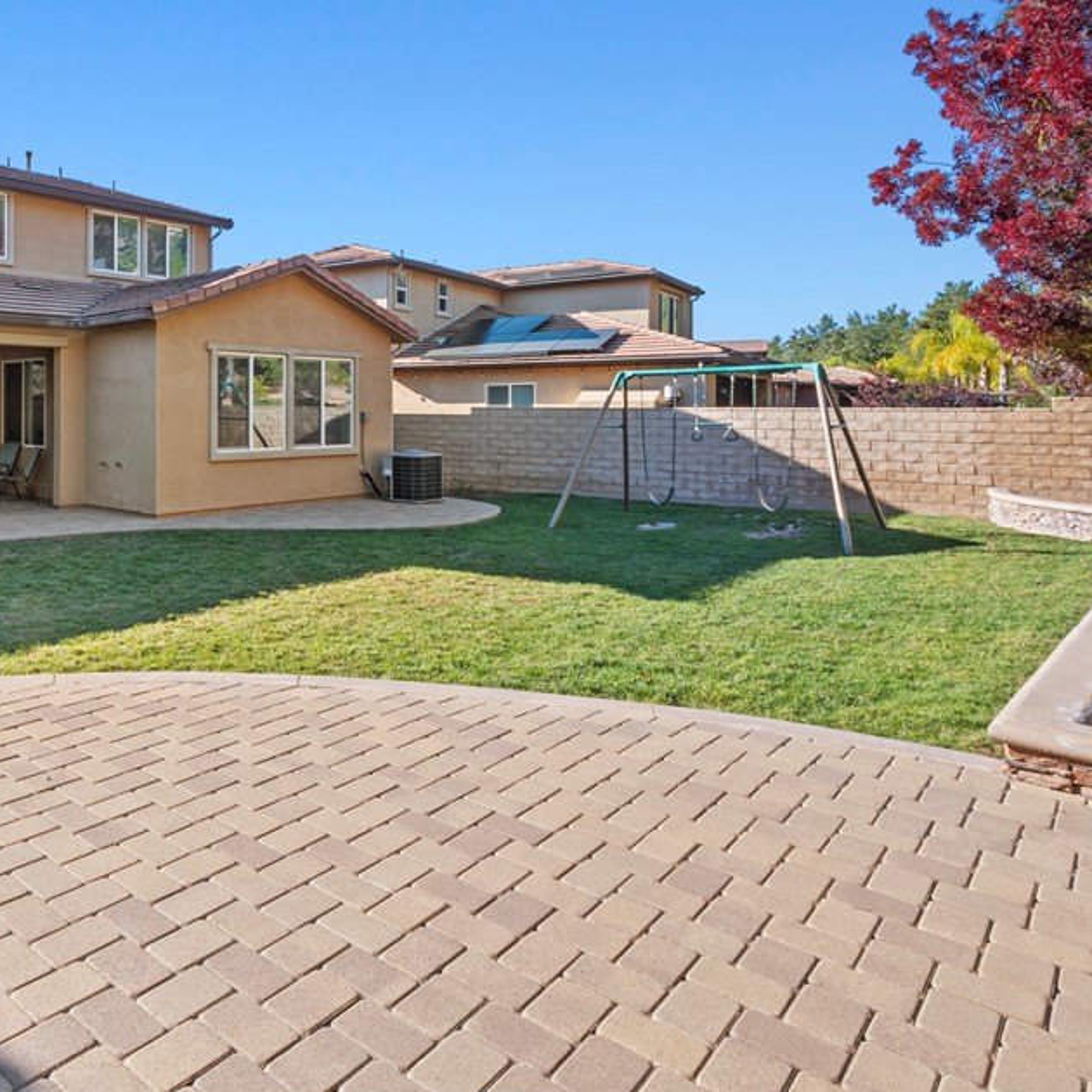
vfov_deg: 66.7
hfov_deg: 61.7
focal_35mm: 23
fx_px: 821
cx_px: 220
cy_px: 444
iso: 200
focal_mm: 8
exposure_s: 1/60
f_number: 9
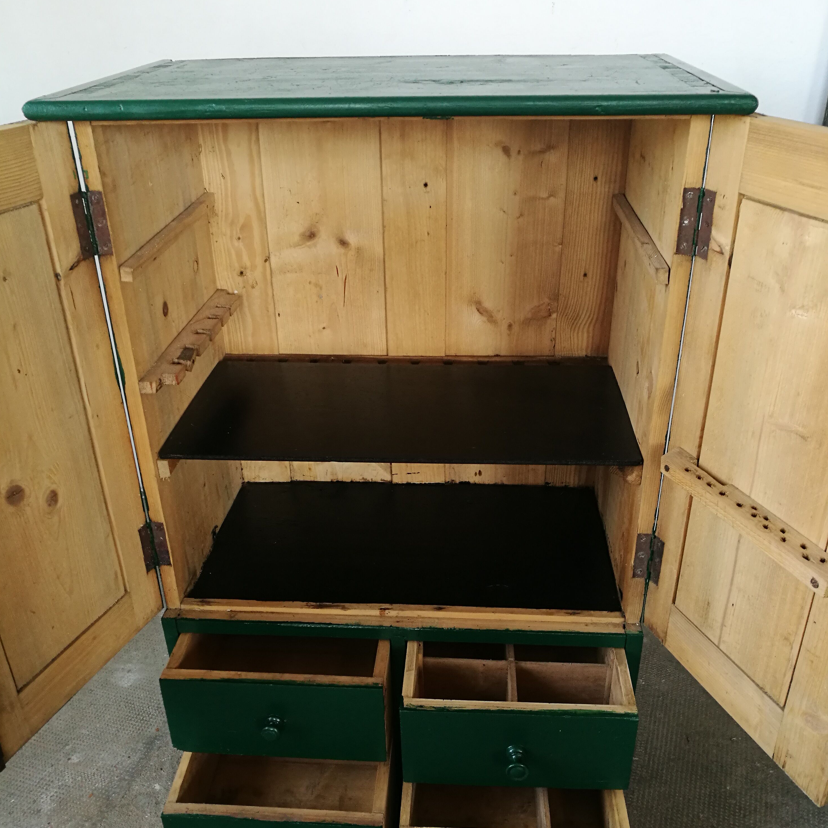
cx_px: 413
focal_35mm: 32
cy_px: 458
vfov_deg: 51.0
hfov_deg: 51.1
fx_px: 866
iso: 125
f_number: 2.2
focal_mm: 4.5
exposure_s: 1/50
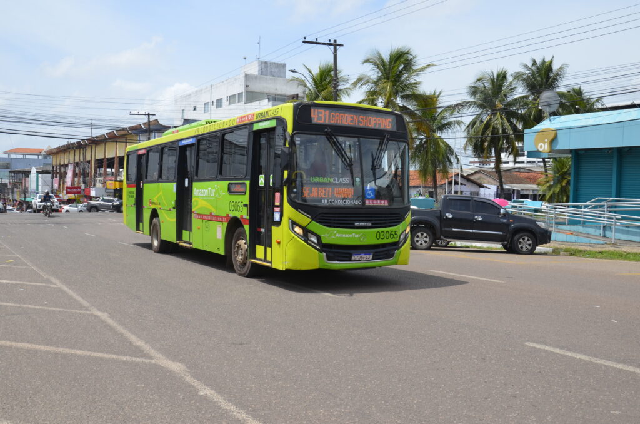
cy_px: 212
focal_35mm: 36
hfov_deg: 53.2
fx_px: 639
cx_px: 320
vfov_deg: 36.7
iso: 160
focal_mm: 24
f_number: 10
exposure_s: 1/400
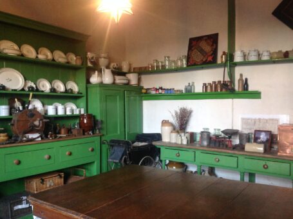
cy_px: 110
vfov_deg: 40.6
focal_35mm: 35
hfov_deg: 52.7
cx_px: 146
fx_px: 296
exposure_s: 1/15
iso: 250
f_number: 2.4
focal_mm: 4.28
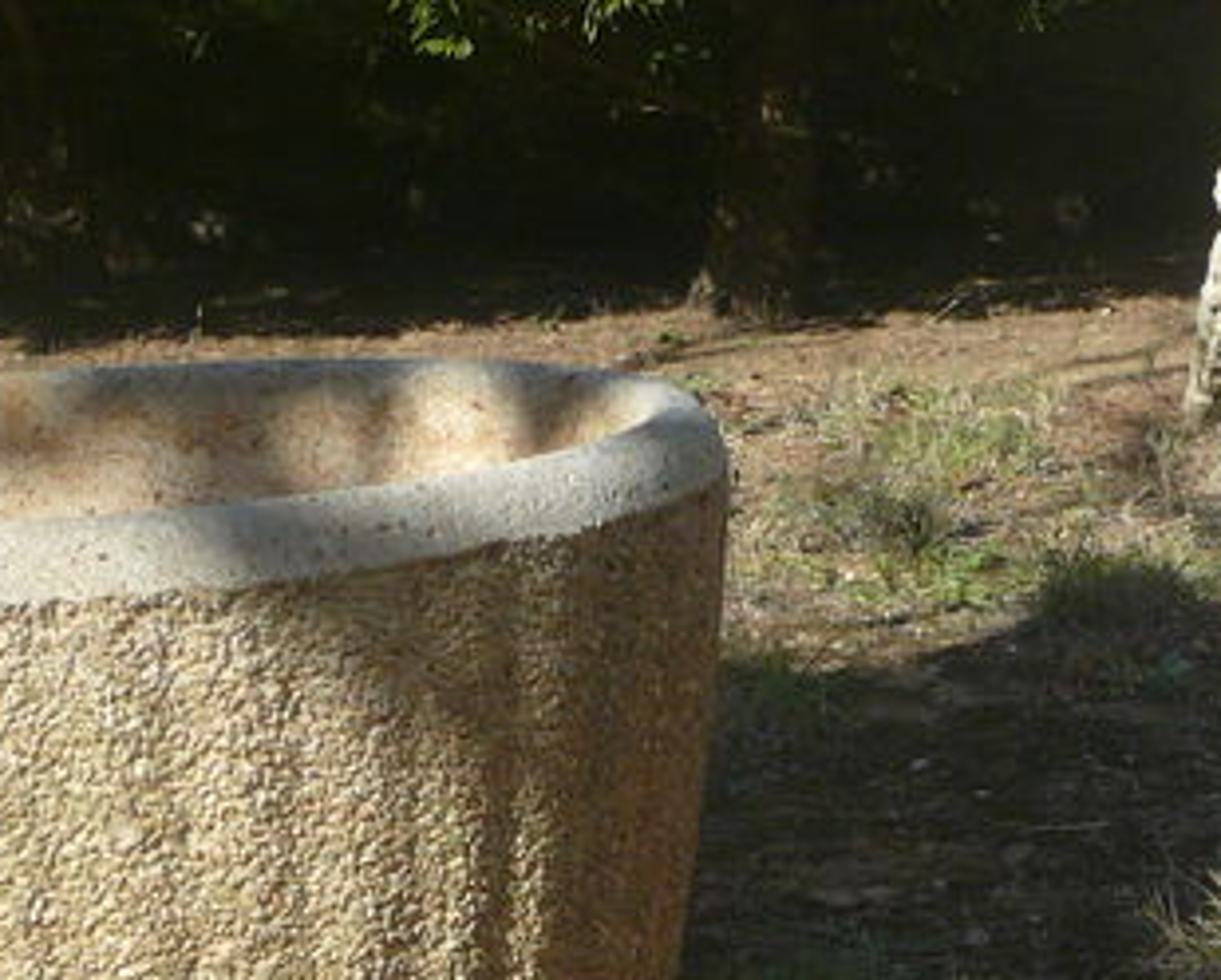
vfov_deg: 12.5
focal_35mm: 123
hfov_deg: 15.3
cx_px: 1221
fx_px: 4450
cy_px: 881
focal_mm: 6.4
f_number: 9
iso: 100
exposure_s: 1/160
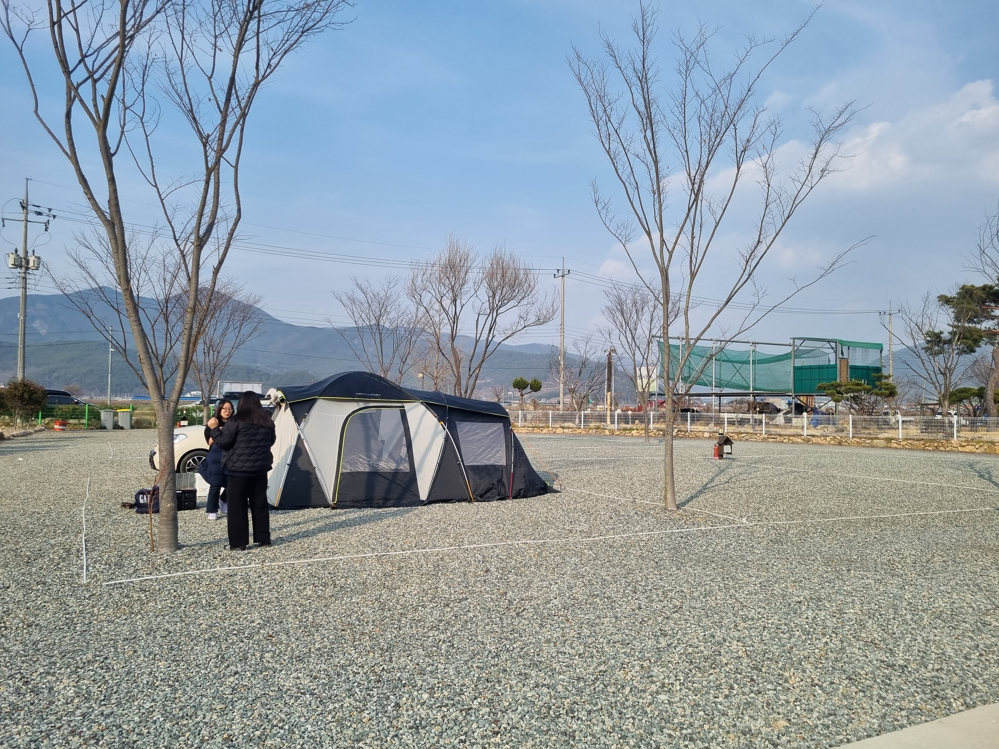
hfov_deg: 67.3
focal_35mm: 26
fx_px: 750
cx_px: 500
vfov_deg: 53.1
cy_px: 374
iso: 50
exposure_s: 1/2392
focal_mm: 5.4
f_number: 1.8
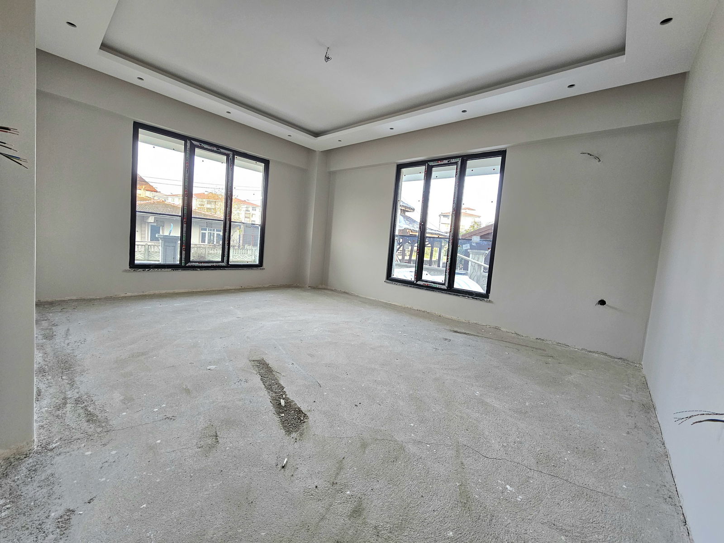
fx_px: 272
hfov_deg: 106.2
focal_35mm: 13
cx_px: 362
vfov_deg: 89.9
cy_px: 272
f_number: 2.2
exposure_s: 1/50.3
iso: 125
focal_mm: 2.2
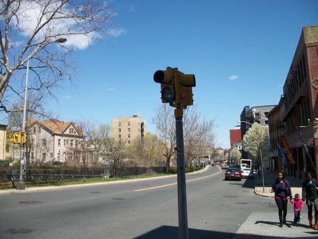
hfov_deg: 56.8
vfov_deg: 44.2
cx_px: 159
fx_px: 294
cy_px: 120
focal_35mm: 32
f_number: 8.8
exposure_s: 1/160
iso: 80
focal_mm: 5.7
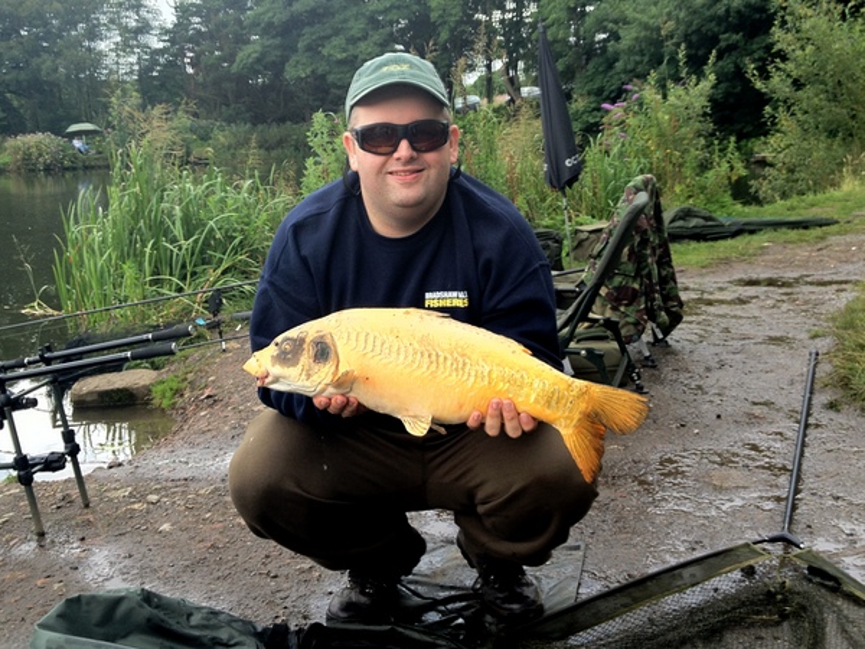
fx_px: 875
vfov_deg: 40.7
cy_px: 324
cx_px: 432
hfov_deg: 52.6
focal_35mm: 35
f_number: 2.4
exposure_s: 1/292
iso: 64
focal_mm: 4.28
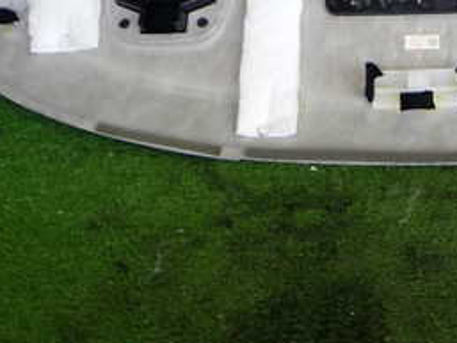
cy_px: -12
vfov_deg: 20.3
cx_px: 432
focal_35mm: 70
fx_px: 925
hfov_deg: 26.6
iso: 200
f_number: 2.3
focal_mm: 5.4
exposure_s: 1/125
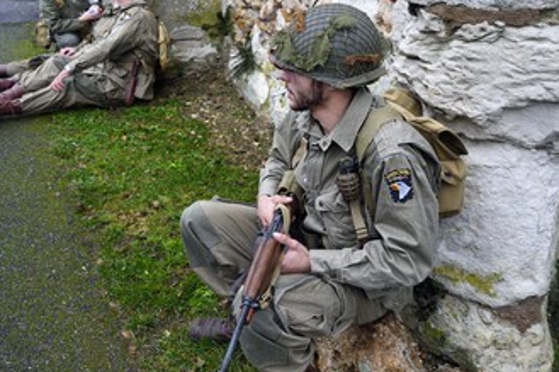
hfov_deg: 51.5
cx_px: 216
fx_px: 574
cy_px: 172
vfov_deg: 35.9
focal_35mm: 37
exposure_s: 1/100
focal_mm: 29
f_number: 5.6
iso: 800
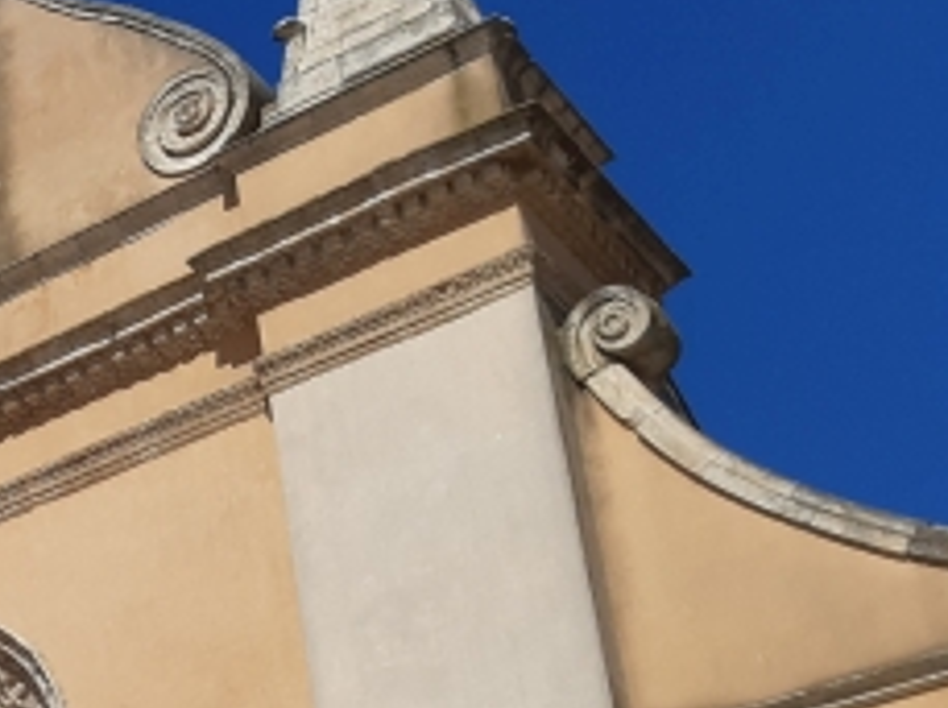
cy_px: 950
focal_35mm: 91
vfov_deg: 15.3
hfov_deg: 17.8
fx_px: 2488
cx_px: -695
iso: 40
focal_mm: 3.92
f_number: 1.7
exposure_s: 1/3676
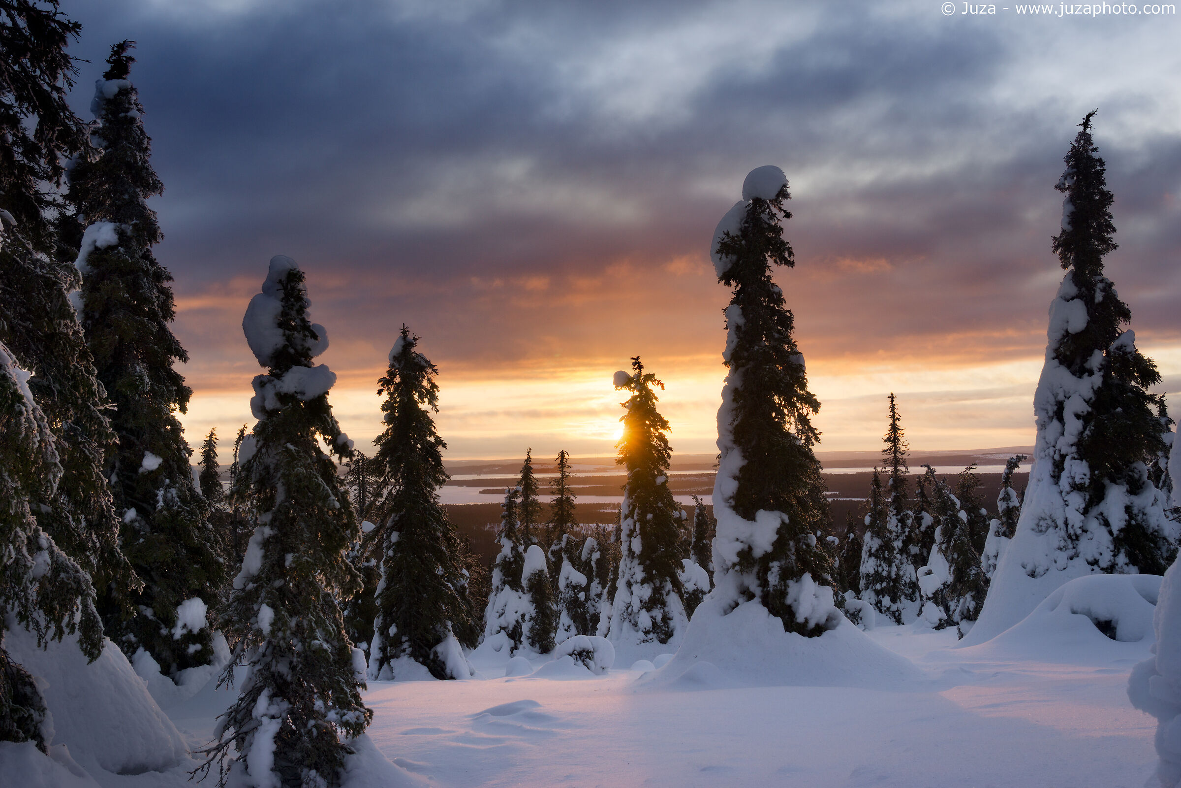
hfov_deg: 46.4
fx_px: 1378
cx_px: 590
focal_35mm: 42
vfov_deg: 31.9
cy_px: 394
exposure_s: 1/50
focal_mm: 28
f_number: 8
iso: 100
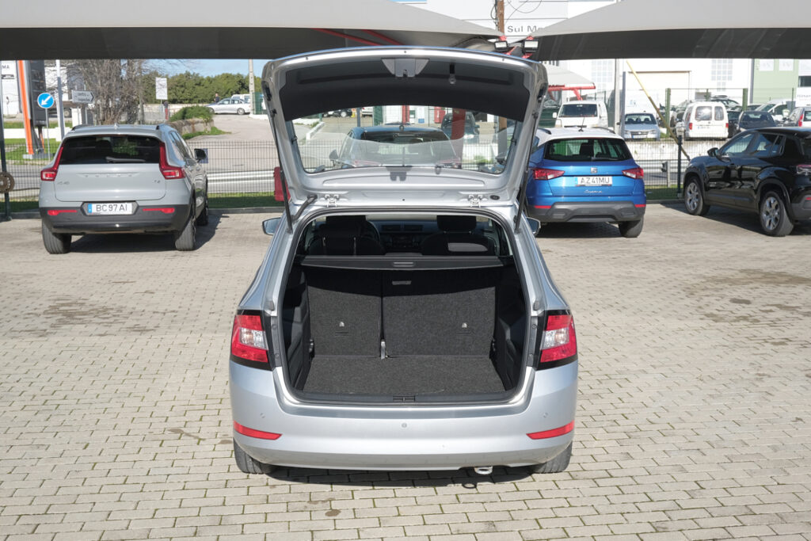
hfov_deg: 50.7
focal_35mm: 38
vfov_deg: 35.1
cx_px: 406
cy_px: 270
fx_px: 856
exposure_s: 1/320
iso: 160
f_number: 9
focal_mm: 25.6
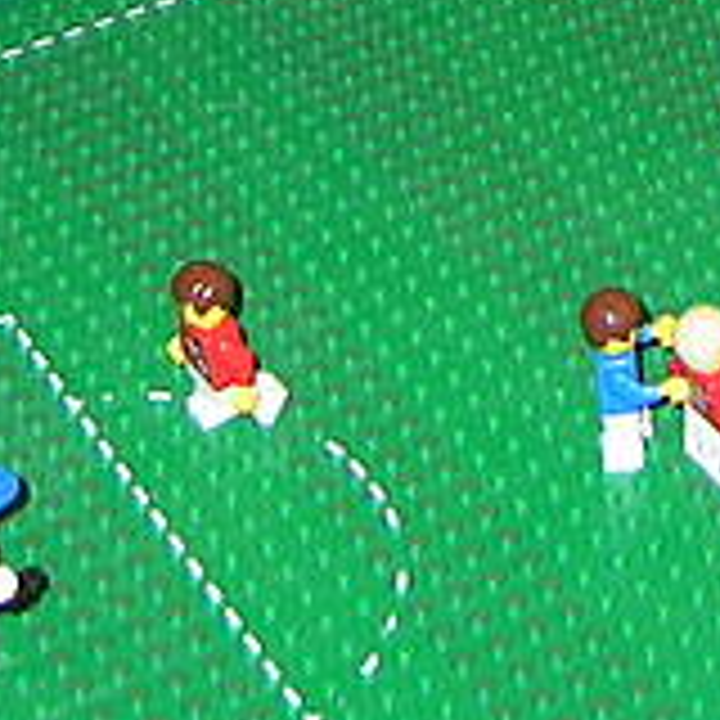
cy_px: -400
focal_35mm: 143
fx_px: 3365
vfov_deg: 11.6
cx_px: 742
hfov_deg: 12.1
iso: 100
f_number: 2.8
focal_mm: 5.6
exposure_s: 1/30
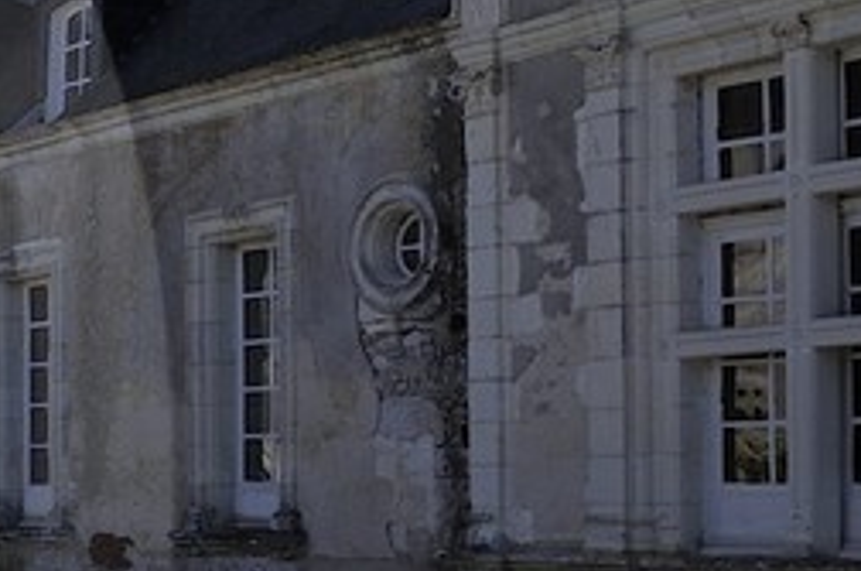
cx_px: -1233
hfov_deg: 14.5
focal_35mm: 89
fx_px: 2125
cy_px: 487
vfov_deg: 15.2
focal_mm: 14
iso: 200
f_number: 14
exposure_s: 1/160
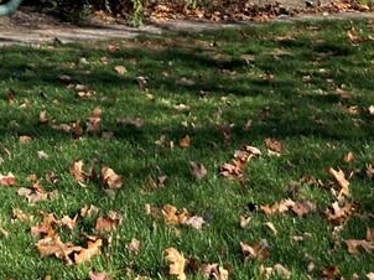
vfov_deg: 14.6
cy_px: -128
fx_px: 1026
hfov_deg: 19.9
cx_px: -24
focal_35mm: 95
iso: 20
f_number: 1.8
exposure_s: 1/1091
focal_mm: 3.99
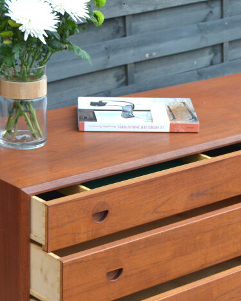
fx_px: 1017
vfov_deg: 16.9
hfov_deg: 13.5
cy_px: 176
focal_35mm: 114
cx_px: 161
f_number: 5
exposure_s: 1/125
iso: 320
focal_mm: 42
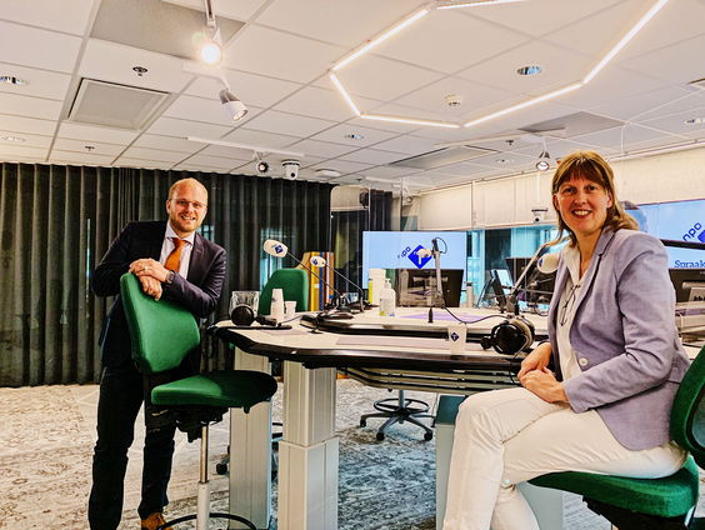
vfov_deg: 53.1
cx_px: 352
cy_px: 265
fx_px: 530
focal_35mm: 26
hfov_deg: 67.3
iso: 200
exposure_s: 1/50
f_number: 1.8
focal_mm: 4.25
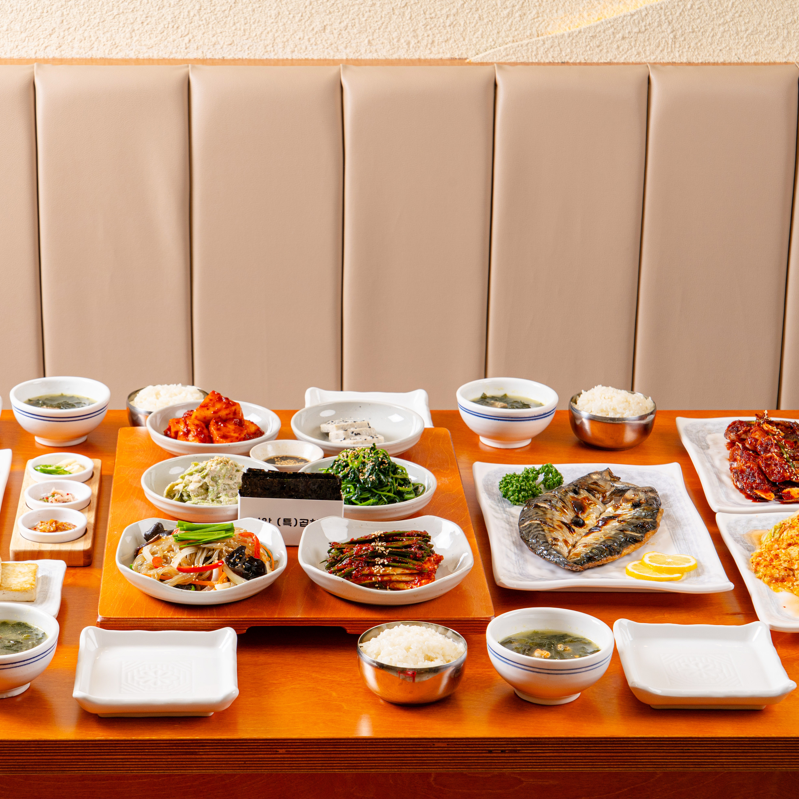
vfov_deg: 19.9
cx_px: 237
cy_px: 400
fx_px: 2272
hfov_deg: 19.8
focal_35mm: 87
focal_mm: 68
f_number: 11
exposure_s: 1/125
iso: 250
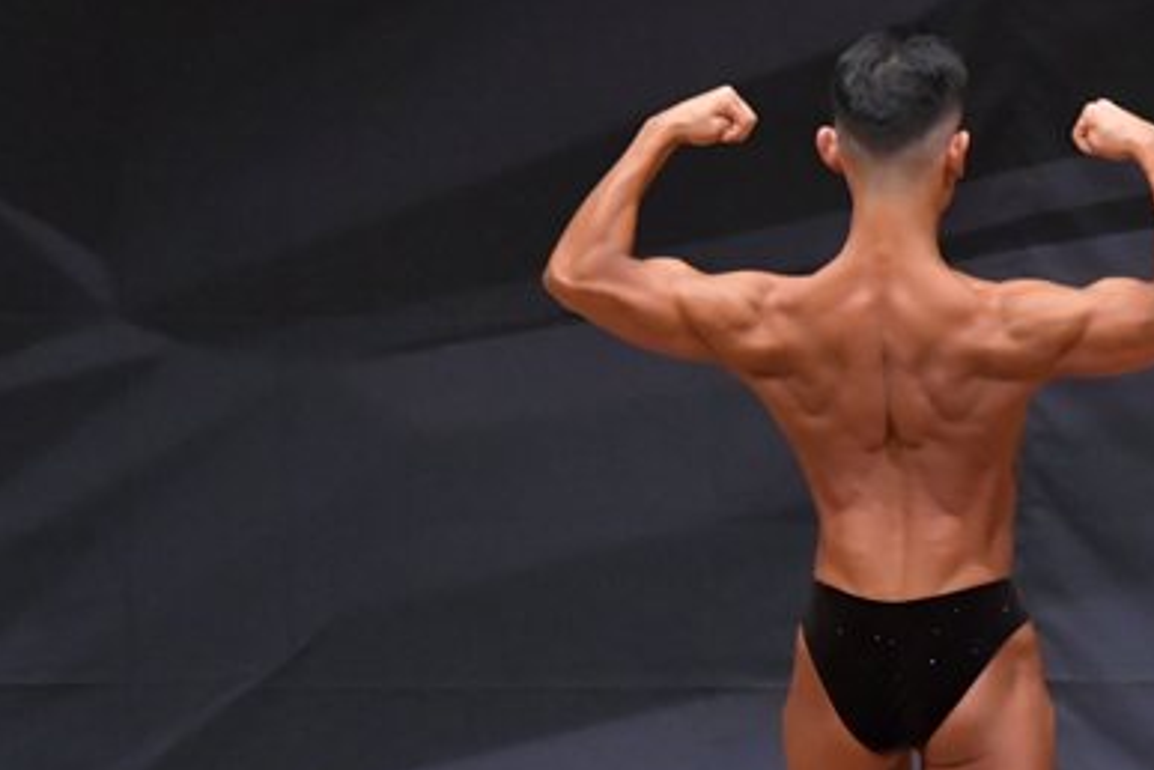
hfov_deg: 3.6
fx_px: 18302
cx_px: 893
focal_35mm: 571
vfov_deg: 2.4
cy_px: 666
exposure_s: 1/400
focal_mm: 190
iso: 6400
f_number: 5.6
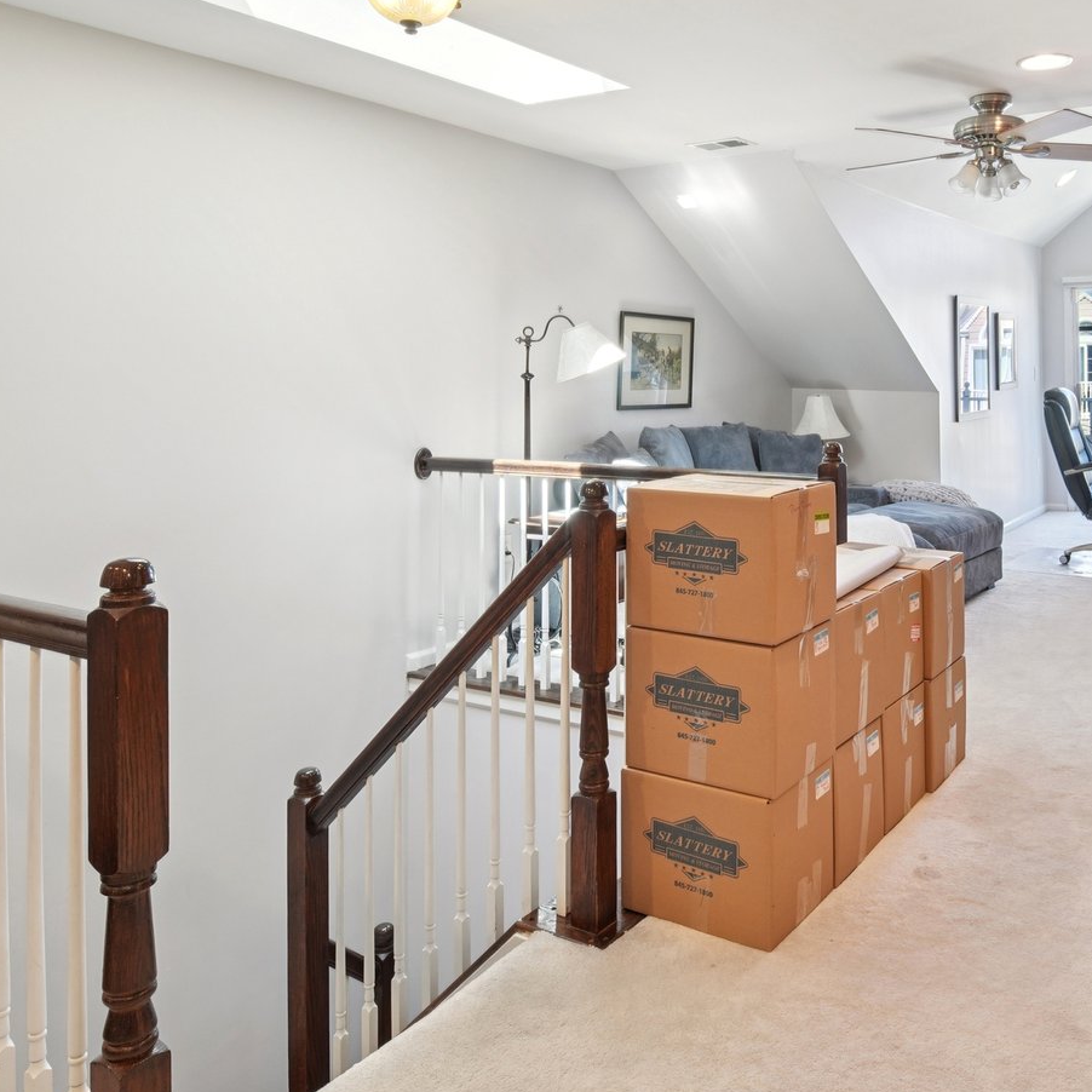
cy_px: 404
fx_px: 964
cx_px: 781
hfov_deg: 56.9
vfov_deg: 58.3
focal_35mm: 27
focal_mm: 14
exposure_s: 1/15
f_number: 9
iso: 400
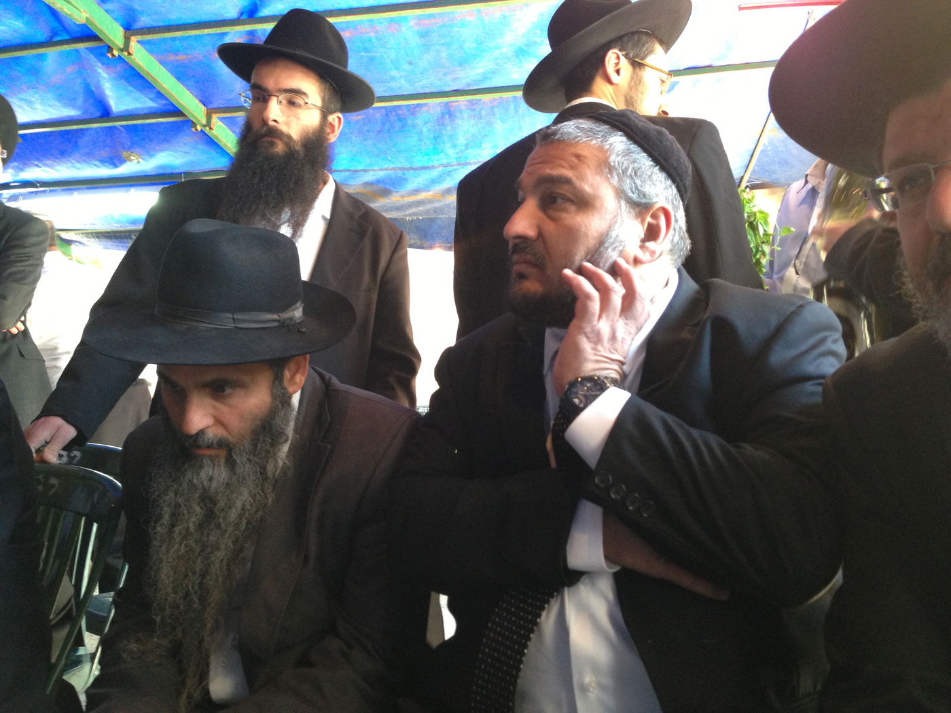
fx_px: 907
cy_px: 356
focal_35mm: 33
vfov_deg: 42.9
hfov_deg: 55.4
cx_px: 476
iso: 200
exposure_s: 1/20
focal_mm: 4.13
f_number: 2.4
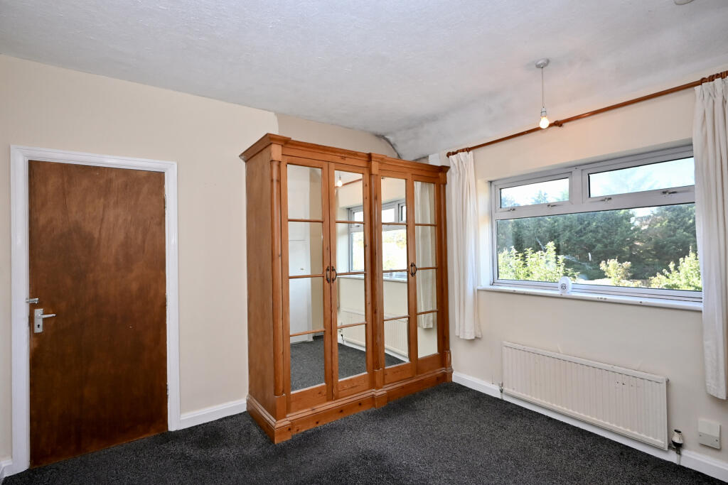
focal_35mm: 18
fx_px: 364
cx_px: 364
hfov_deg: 90.0
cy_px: 242
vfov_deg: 67.4
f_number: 4
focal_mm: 12
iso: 400
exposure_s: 1/250
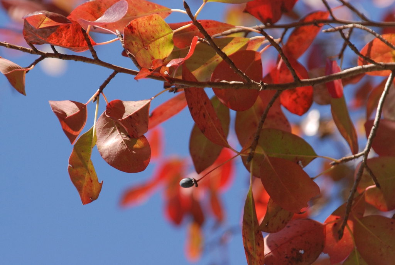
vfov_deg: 4.4
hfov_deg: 6.5
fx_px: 3460
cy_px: 132
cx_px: 198
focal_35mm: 315
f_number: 8
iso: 400
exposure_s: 1/250
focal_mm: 210
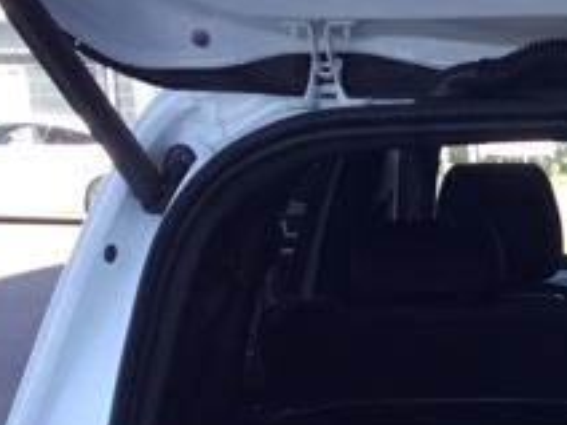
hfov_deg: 16.1
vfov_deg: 11.9
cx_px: 693
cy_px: 708
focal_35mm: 117
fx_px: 1916
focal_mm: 3.3
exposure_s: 1/134
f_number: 2.4
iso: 25
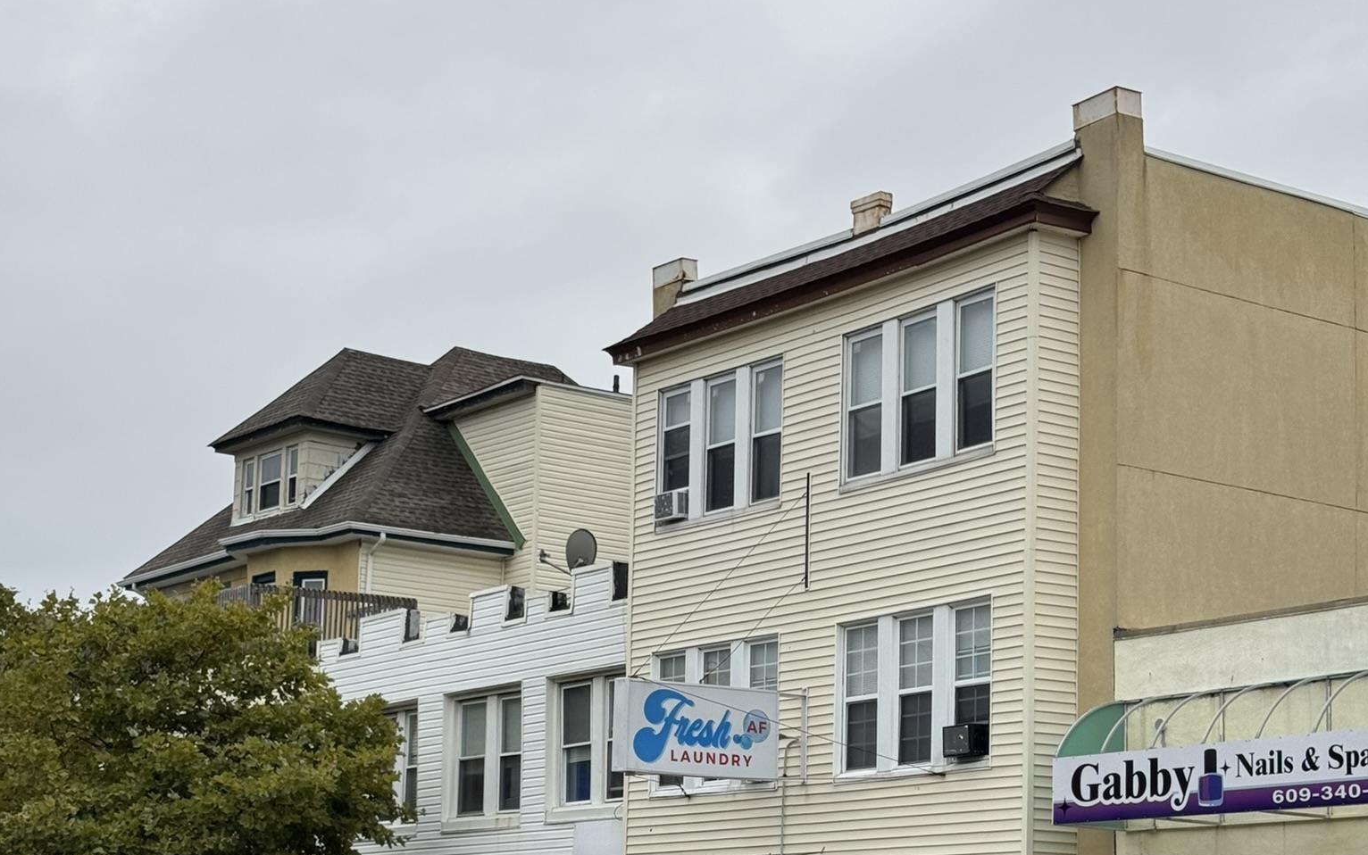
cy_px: 740
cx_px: 684
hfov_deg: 30.2
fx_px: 2536
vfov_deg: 18.9
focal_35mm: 68
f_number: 1.78
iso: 64
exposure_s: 1/3817
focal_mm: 6.76
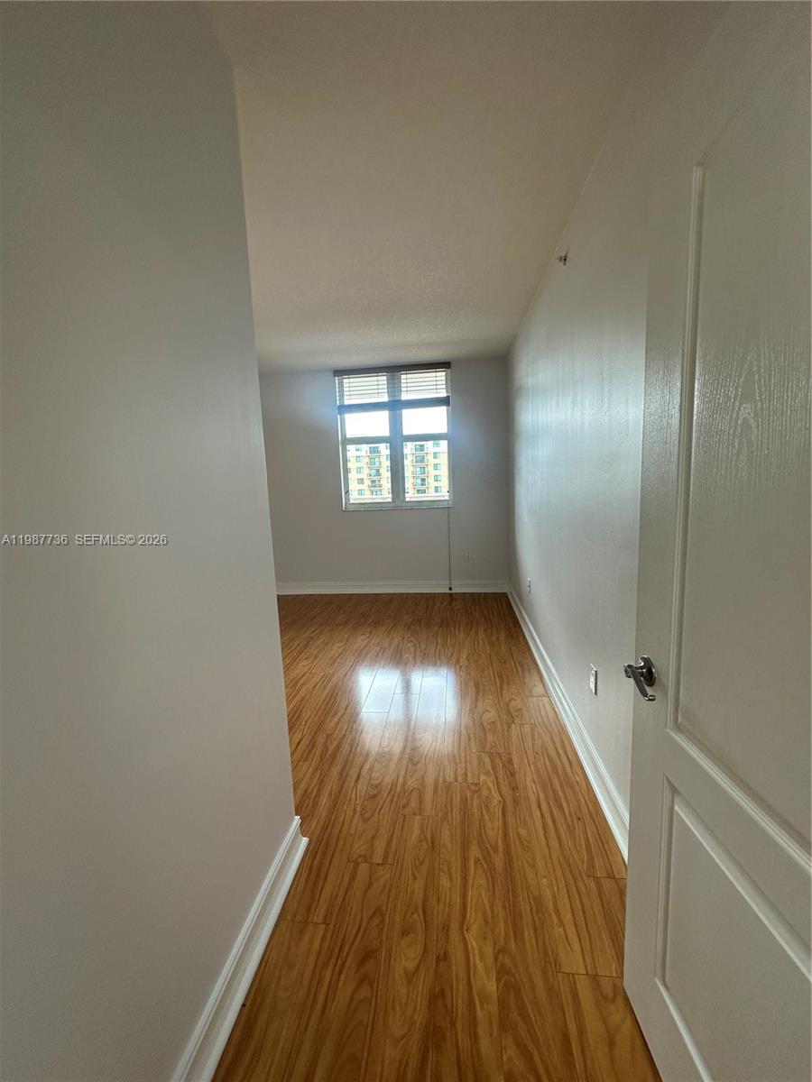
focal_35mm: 14
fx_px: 438
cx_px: 406
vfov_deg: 102.1
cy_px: 541
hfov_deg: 85.7
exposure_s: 1/120
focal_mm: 2.22
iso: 80
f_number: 2.2
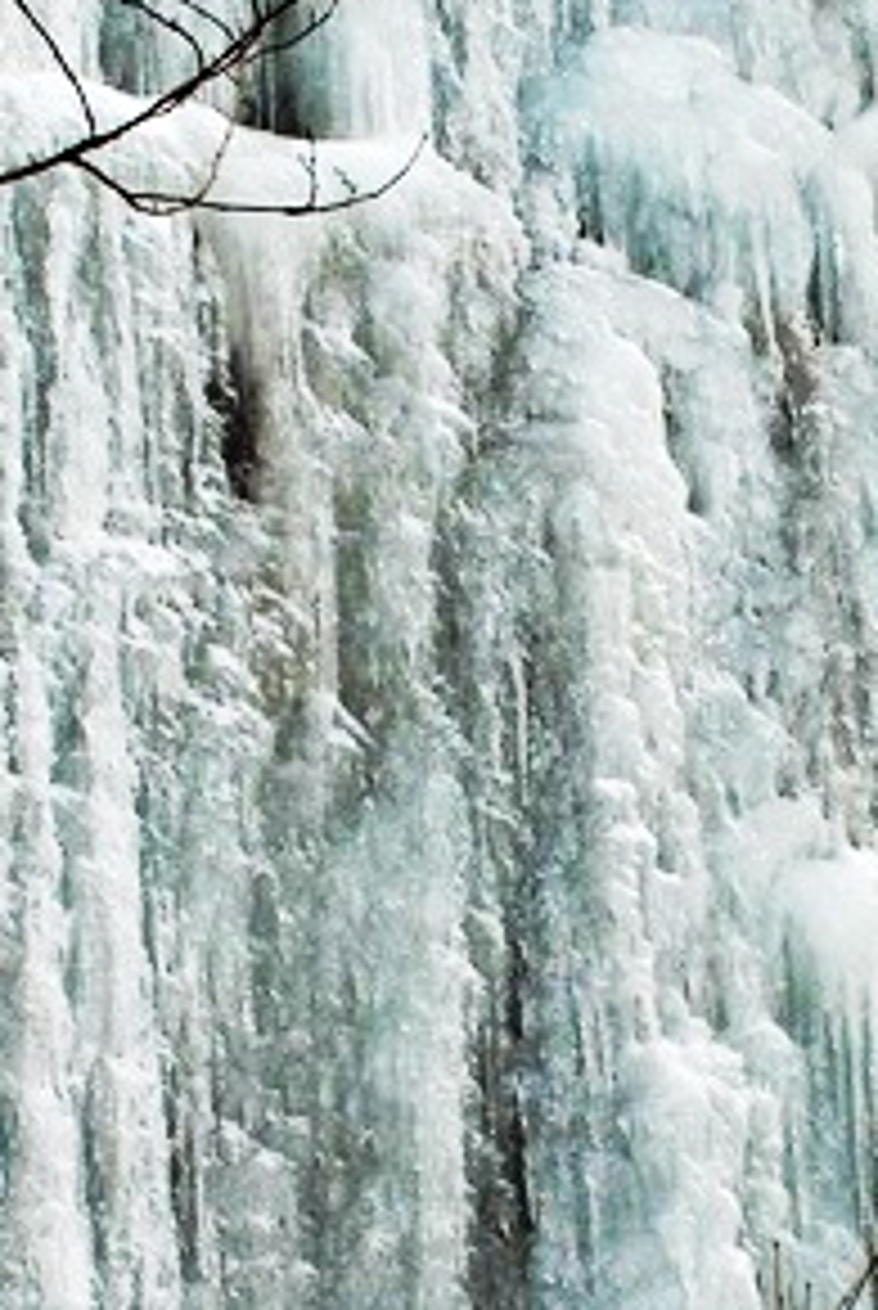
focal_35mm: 99
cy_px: 833
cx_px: 464
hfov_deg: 13.9
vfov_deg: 20.5
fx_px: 3609
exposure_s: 1/160
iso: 200
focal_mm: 24
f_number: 6.3
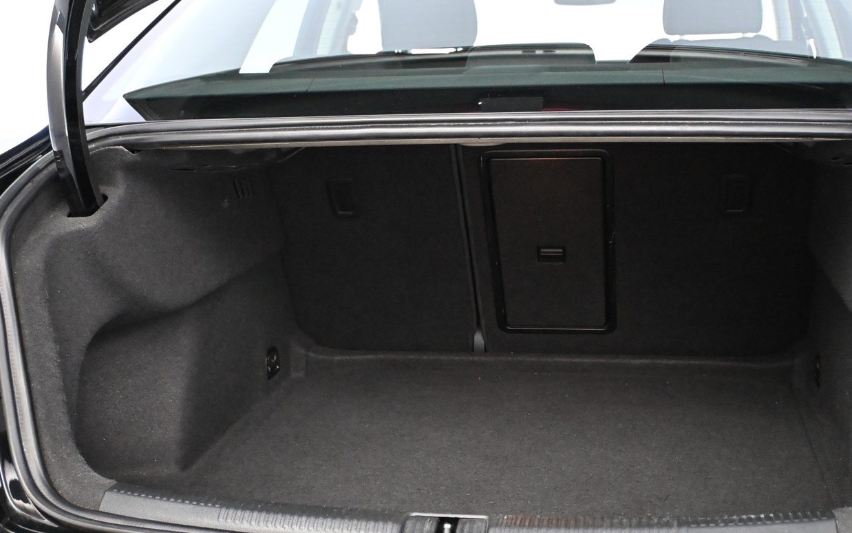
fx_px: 1022
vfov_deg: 29.1
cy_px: 326
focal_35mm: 44
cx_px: 498
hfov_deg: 45.1
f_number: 4
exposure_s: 1/60
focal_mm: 22
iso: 5600
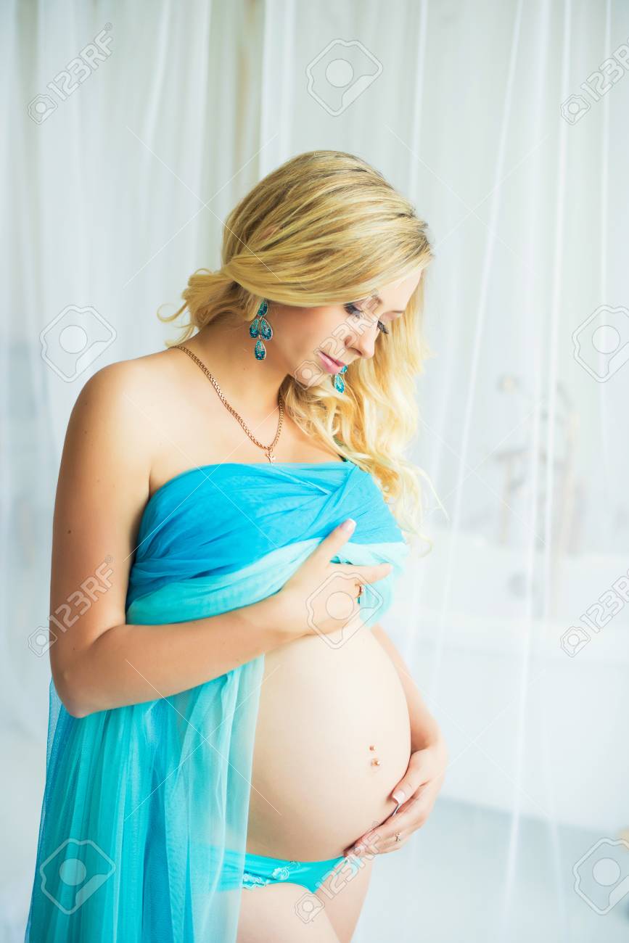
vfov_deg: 39.6
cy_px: 472
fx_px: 1310
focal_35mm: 50
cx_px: 314
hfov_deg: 27.0
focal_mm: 50
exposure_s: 1/160
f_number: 2.2
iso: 250
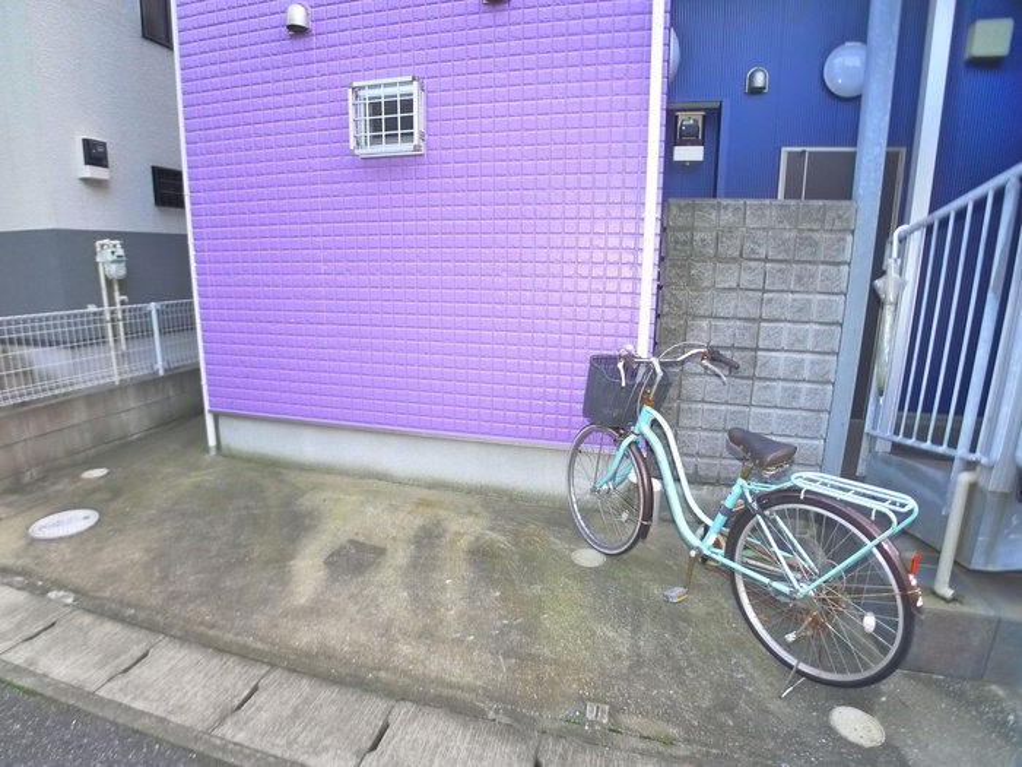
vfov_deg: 56.8
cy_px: 384
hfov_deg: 71.6
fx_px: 709
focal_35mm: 24
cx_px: 511
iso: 400
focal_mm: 5.1
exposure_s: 1/60
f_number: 2
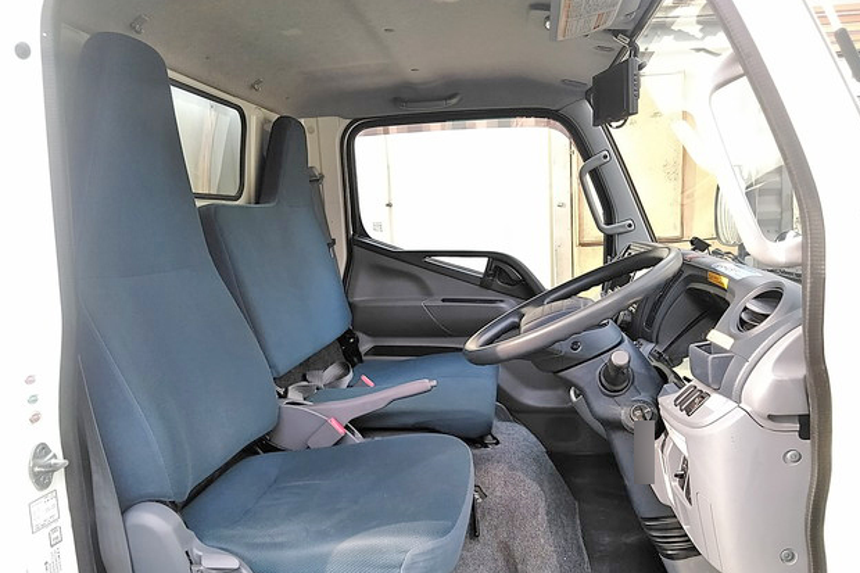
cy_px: 319
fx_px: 693
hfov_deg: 63.7
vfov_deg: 44.9
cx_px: 420
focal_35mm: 29
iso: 119
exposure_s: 1/125
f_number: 2.2
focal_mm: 3.46
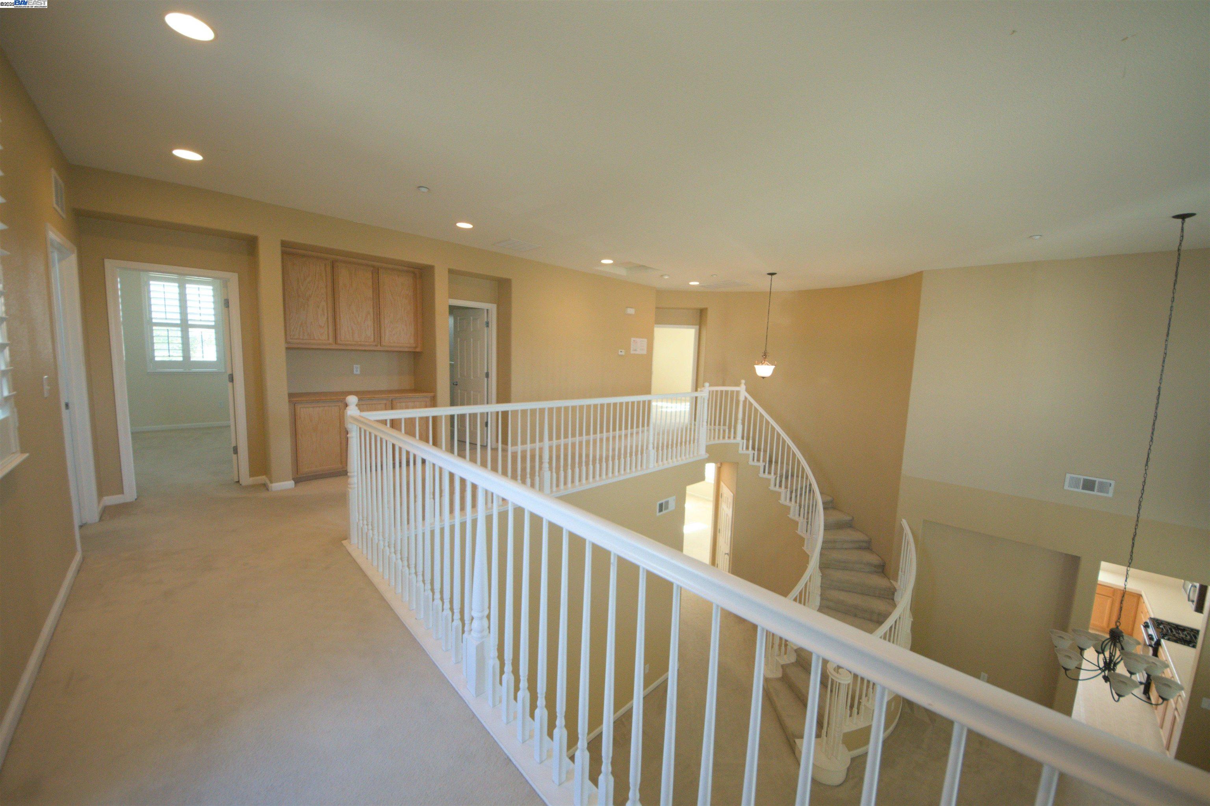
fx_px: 403
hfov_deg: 112.6
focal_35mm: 12
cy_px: 403
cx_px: 605
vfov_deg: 89.9
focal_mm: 8
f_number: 4.5
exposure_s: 1/160
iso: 800
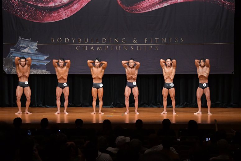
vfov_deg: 11.7
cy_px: 80
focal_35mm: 117
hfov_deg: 17.5
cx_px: 120
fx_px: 783
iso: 5000
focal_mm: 78
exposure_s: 1/400
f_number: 5.6
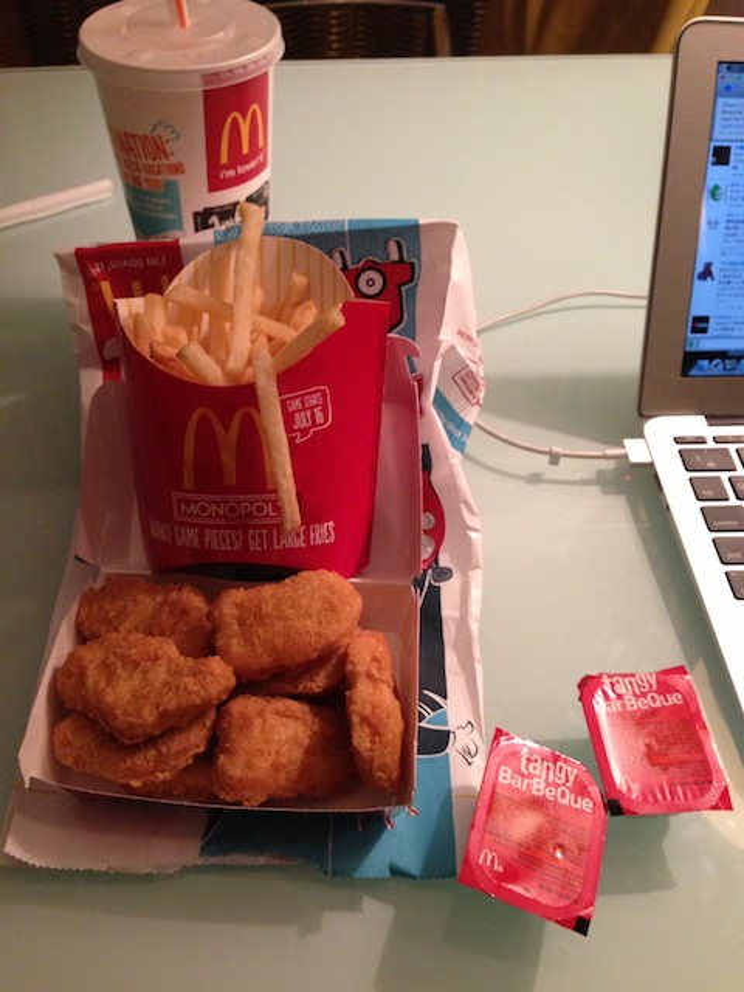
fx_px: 946
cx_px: 372
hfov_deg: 42.9
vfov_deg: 55.4
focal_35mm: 33
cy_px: 496
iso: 320
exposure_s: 1/20
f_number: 2.4
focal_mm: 4.13
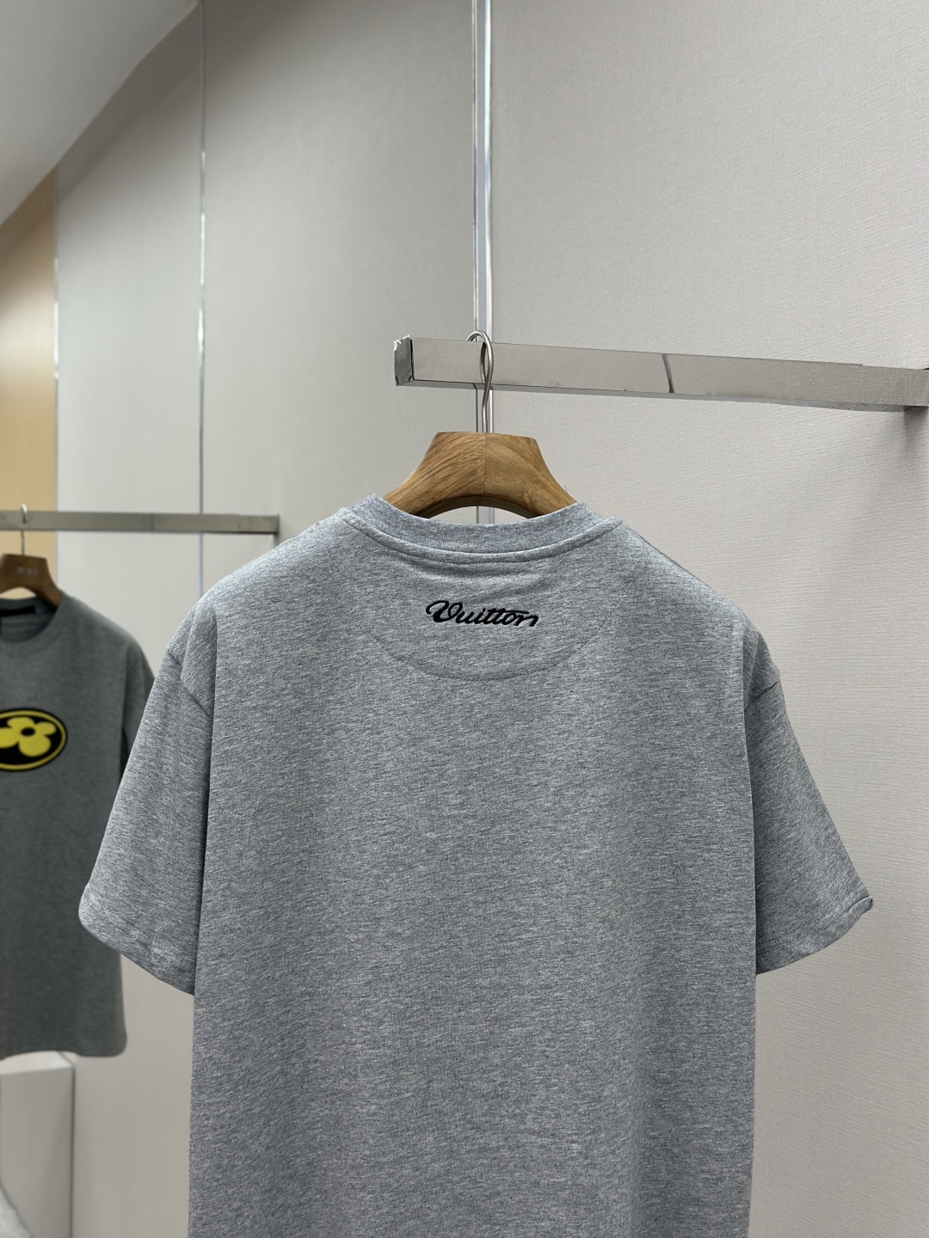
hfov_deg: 30.3
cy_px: 619
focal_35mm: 48
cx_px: 464
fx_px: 1718
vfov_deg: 39.7
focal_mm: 6.86
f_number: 1.78
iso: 80
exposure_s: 1/344
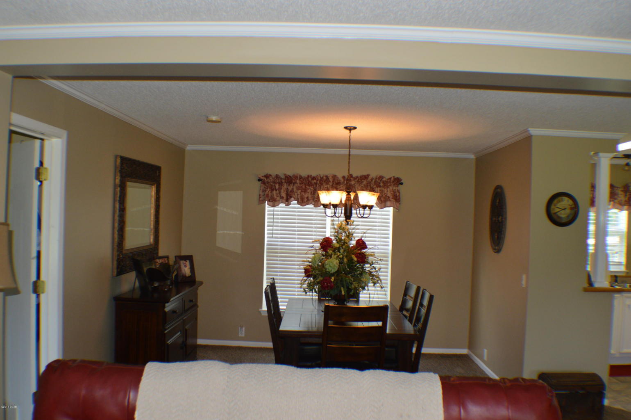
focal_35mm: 39
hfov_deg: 49.6
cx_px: 316
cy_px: 210
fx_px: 683
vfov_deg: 34.1
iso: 560
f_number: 4.2
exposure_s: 1/60
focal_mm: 26
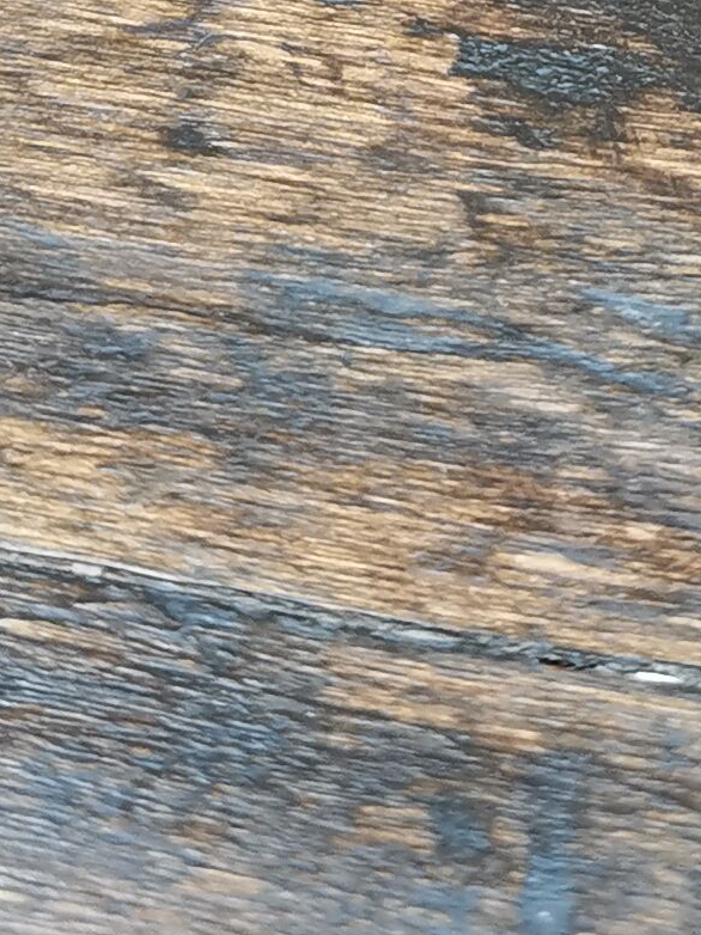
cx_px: 317
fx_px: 3404
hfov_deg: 11.8
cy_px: -361
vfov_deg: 14.8
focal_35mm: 126
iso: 400
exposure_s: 1/50
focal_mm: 5.56
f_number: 1.6
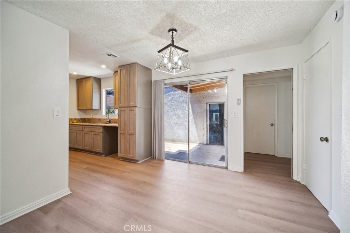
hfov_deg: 104.3
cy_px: 116
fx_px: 136
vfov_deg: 81.2
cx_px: 175
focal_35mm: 14
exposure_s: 1/60
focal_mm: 9
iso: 320
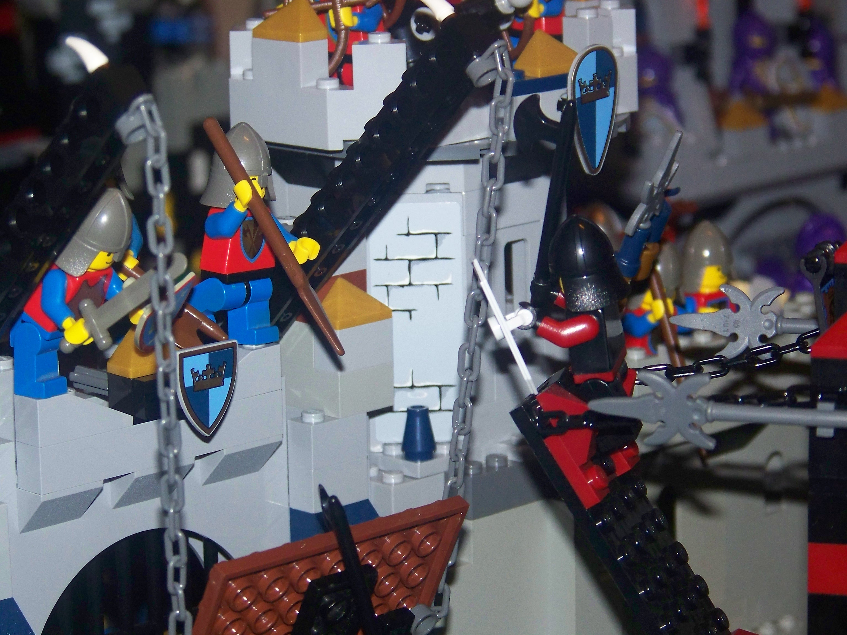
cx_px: 424
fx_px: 3352
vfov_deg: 10.8
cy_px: 318
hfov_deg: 14.4
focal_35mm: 137
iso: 200
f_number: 3.2
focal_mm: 22.2
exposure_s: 1/30
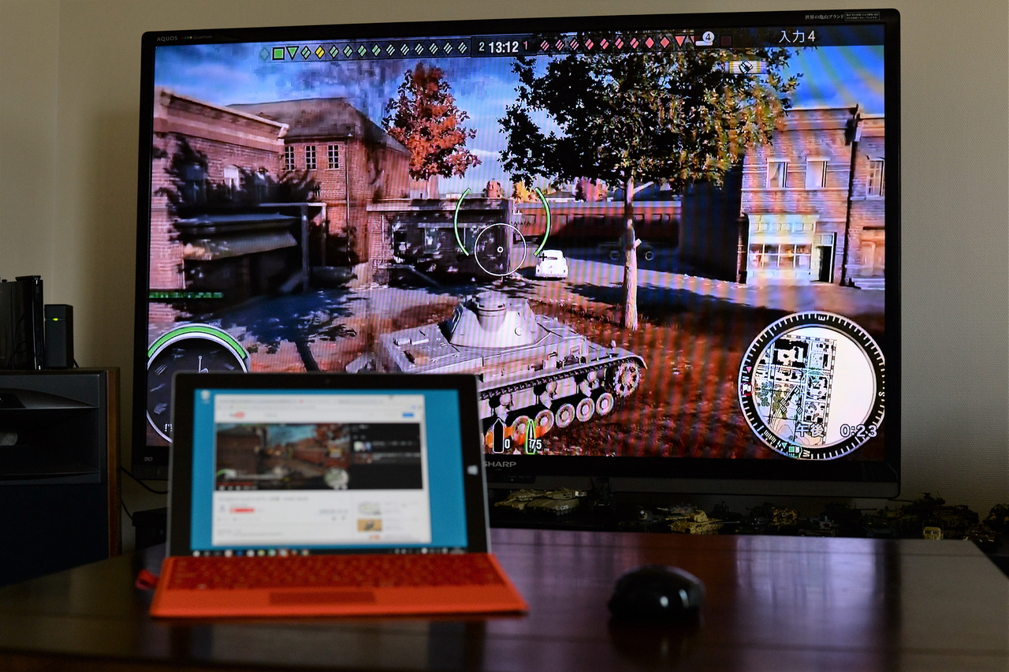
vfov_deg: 27.0
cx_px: 504
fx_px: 1401
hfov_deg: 39.6
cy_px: 336
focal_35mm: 50
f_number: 6.3
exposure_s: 1/160
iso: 1600
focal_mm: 50
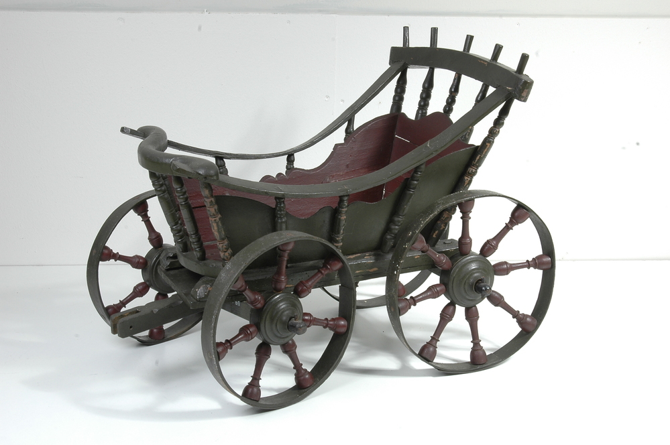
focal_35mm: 52
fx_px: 976
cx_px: 335
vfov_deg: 25.7
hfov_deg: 37.9
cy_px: 222
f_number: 18
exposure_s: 1/30
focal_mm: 35
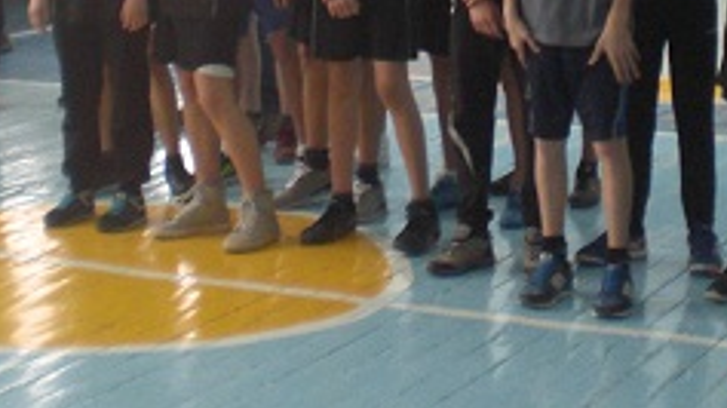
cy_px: -147
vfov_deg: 11.2
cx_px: 463
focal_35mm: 105
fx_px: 2023
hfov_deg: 20.3
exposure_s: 1/60
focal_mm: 6.3
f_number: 3.1
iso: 200
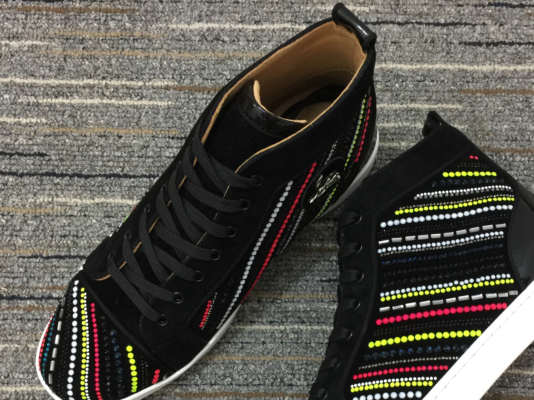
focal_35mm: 44
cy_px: 293
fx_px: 679
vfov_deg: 32.3
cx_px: 323
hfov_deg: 42.7
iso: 80
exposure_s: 1/17
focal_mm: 4.15
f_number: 2.2
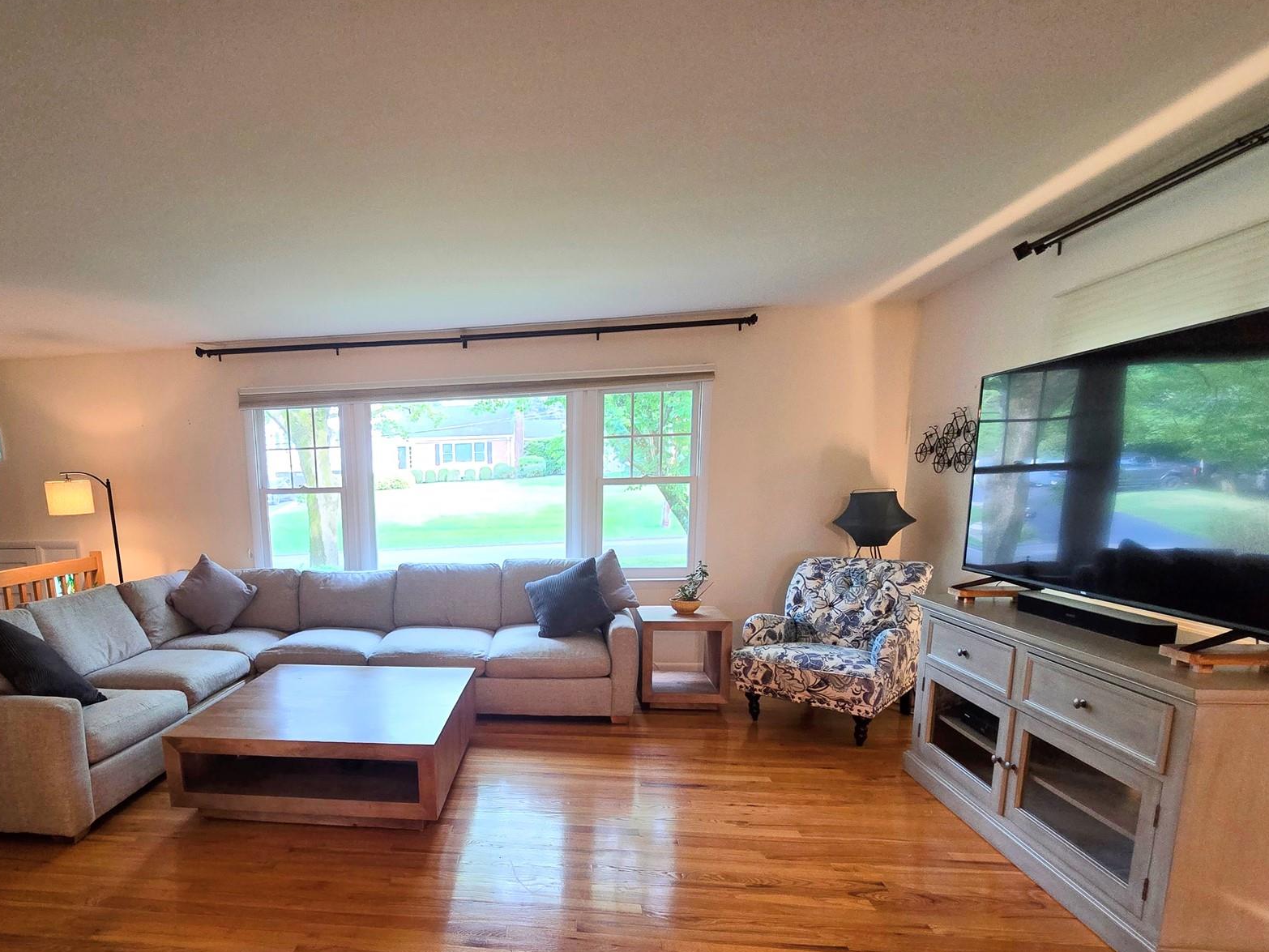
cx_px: 460
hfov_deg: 88.8
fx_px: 623
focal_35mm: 17
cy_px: 600
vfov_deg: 73.4
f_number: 2.2
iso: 250
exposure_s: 1/60
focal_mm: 2.2
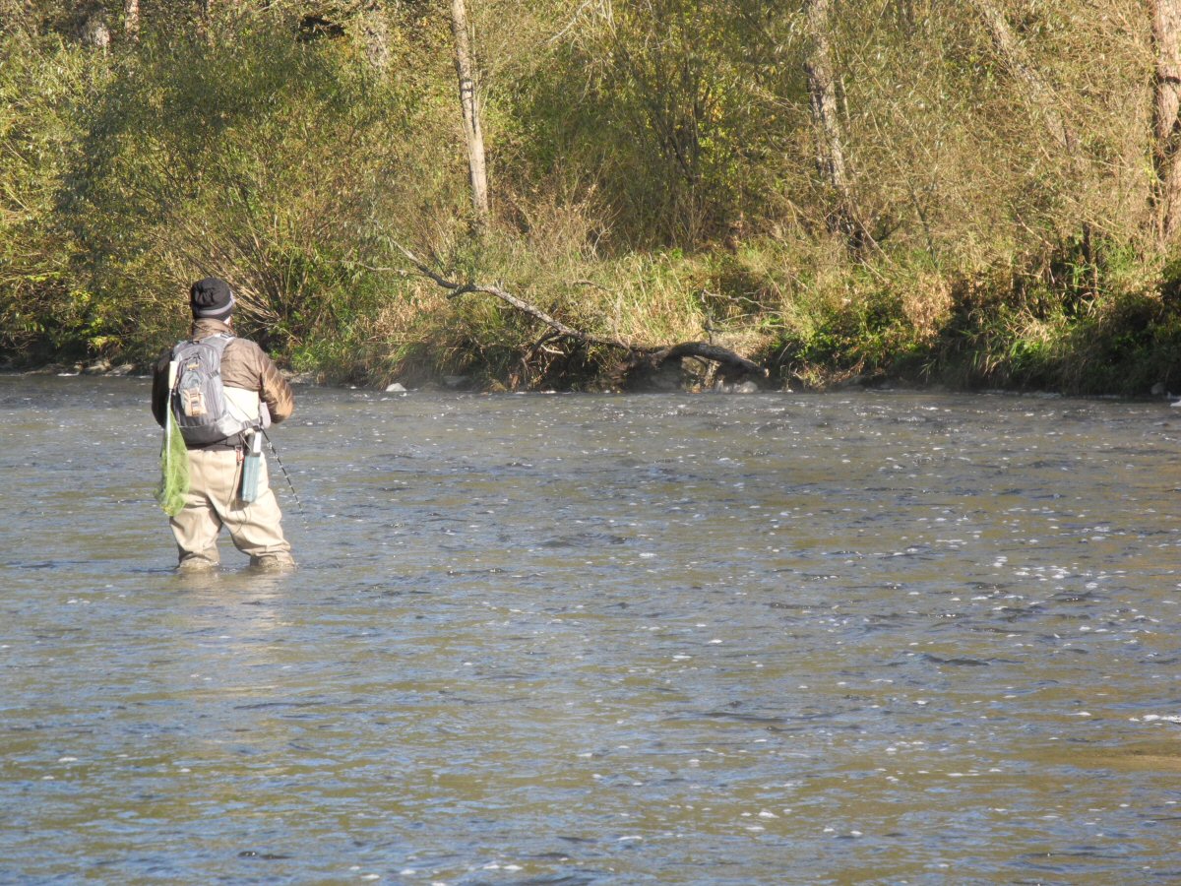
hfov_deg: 9.9
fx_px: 6823
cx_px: 590
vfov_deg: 7.4
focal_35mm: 200
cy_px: 443
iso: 400
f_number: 5.6
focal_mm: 42.6
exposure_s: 1/447
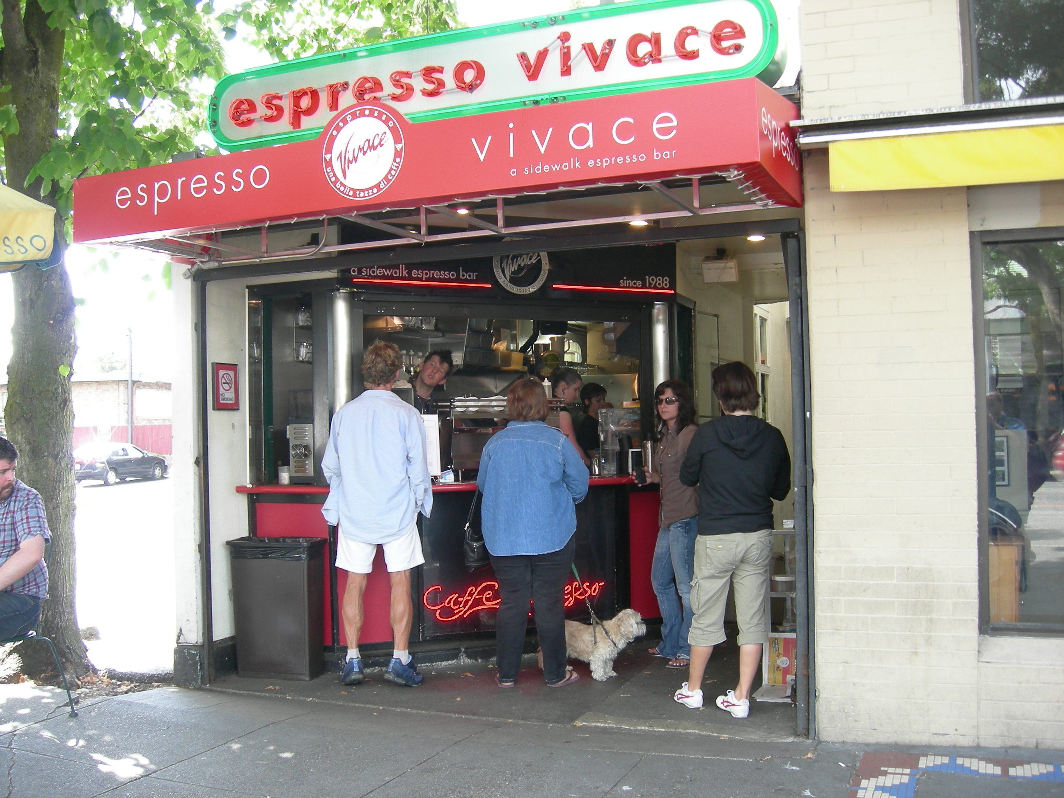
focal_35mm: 36
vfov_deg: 39.7
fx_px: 1107
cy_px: 399
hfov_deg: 51.4
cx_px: 532
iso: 64
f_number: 3
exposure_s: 1/45.7
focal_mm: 7.5
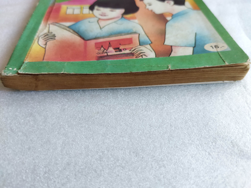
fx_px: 196
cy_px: 94
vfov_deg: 51.4
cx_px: 126
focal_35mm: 27
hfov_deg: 65.3
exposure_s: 1/60
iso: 369
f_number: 1.79
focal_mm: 4.71
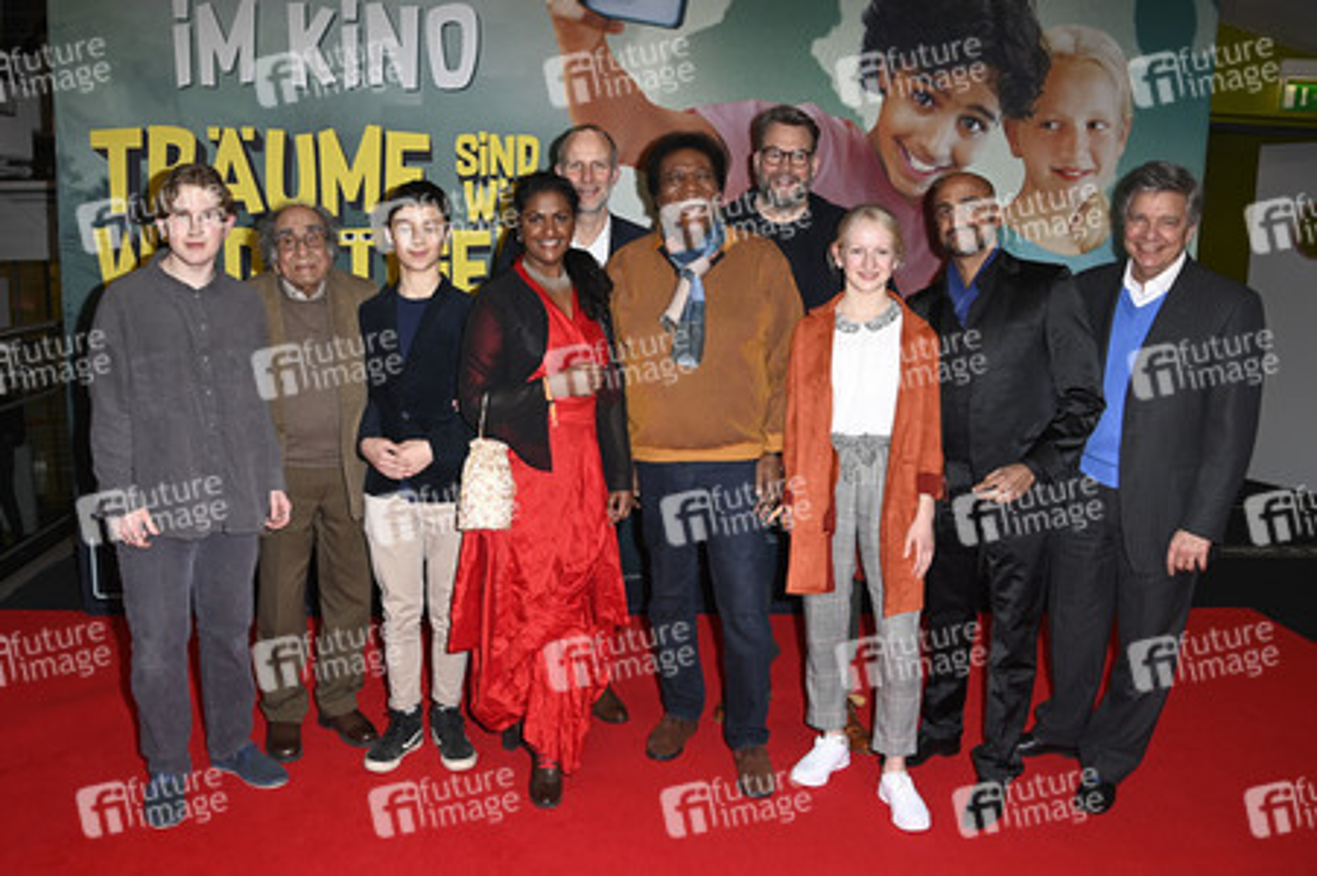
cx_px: 658
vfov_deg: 46.3
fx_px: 1024
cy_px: 438
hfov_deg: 65.5
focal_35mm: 28
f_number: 6.3
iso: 800
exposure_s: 1/250
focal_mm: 28
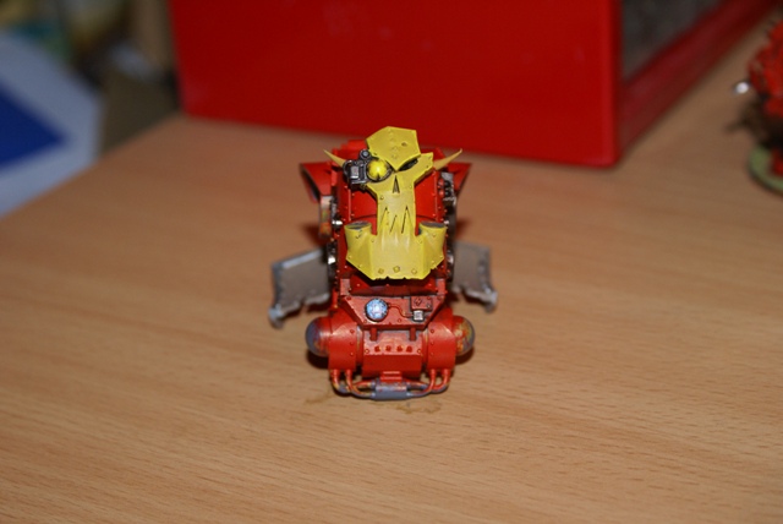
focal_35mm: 75
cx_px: 392
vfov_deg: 18.2
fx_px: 1633
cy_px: 262
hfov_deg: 27.0
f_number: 5.6
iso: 400
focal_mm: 50
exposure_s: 1/80
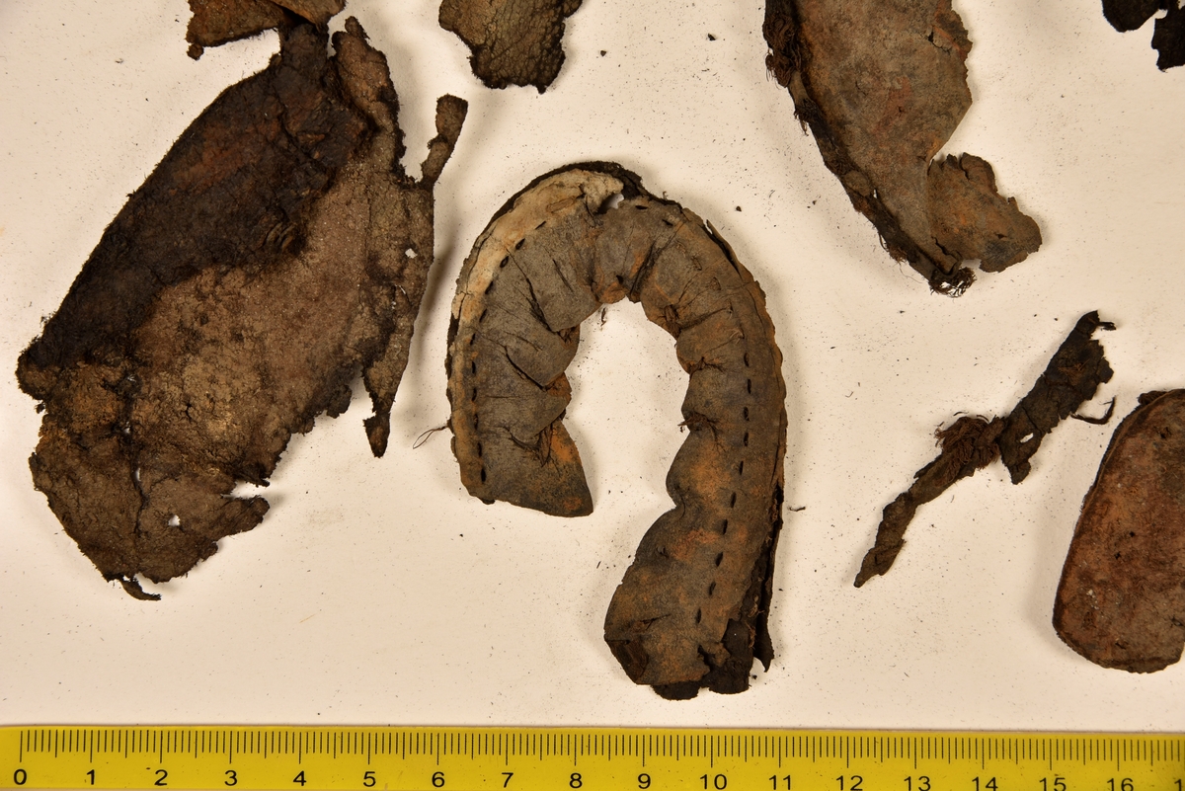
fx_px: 3293
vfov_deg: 13.7
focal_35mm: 100
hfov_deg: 20.4
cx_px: 592
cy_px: 396
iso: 100
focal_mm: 100
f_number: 11
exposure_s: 1/160
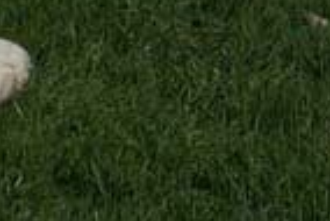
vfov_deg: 2.3
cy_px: -43
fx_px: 5432
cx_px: -232
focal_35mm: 592
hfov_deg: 3.5
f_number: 9
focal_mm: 70
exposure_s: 1/320
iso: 100
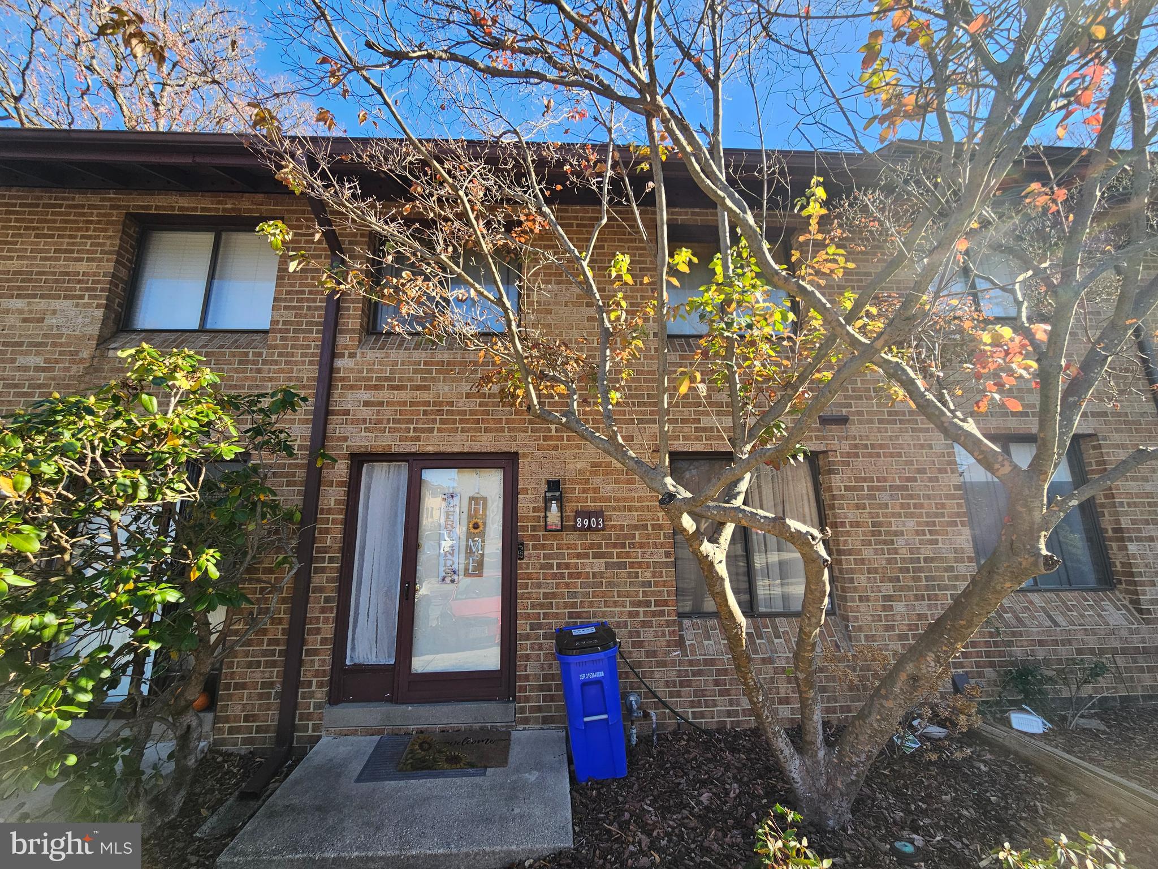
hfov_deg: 106.2
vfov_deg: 89.9
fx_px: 435
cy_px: 434
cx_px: 579
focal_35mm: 13
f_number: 2.2
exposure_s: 1/320
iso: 50
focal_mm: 2.2
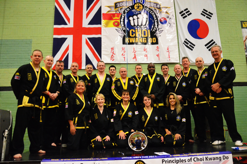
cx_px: 124
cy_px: 82
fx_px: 185
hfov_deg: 67.5
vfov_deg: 47.7
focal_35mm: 27
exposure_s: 1/250
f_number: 3.5
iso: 6400
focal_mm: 18
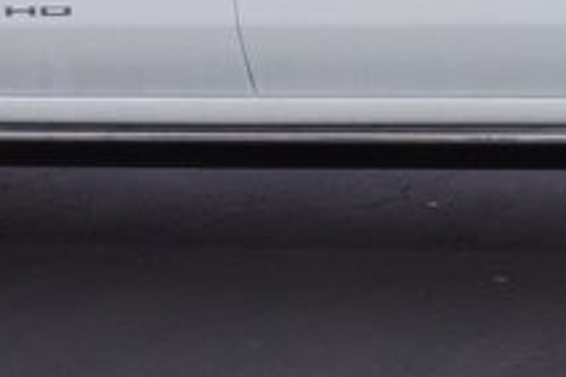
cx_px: 436
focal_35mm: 151
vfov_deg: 9.0
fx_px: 2380
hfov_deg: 13.5
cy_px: -66
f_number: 10
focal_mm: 21
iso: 100
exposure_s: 1/160
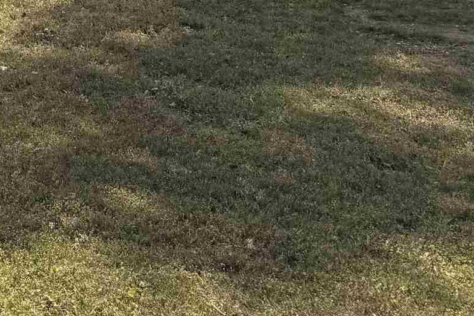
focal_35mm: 98
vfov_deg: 12.3
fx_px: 1291
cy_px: -329
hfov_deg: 18.6
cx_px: -221
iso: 80
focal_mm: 6.76
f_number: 1.78
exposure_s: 1/3597
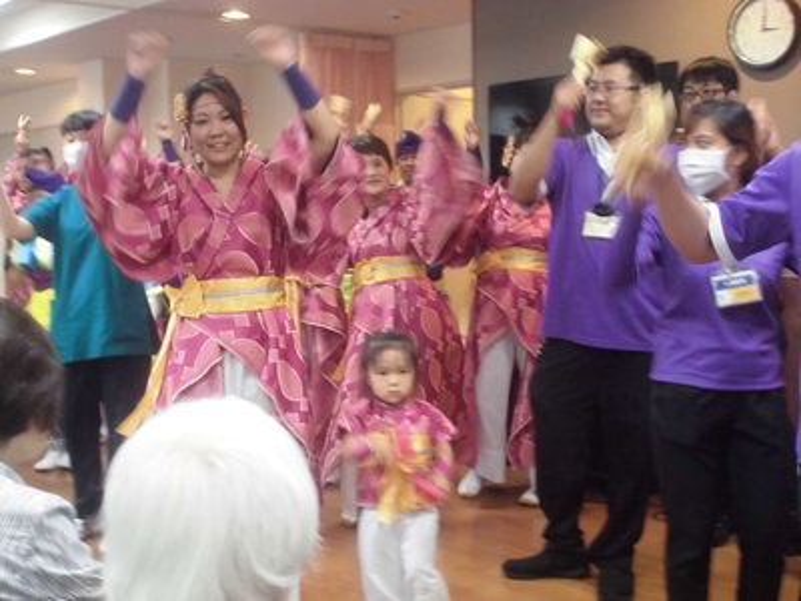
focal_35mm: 49
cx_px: 400
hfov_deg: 38.9
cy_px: 300
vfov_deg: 29.7
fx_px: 1134
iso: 800
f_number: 4.8
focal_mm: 8.9
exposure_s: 1/25
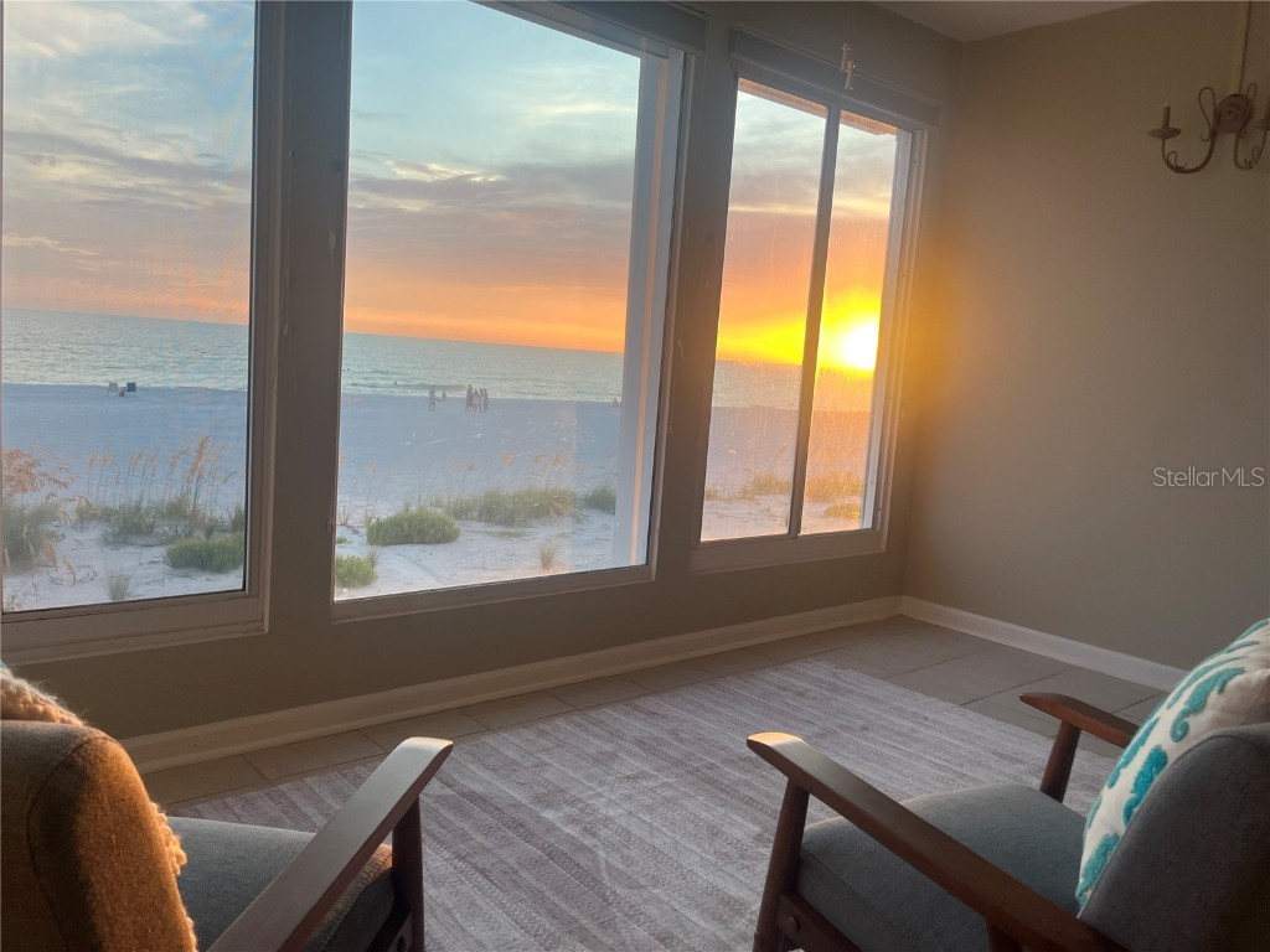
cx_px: 635
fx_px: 954
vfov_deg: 53.1
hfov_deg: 67.3
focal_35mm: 26
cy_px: 476
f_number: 1.6
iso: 64
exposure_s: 1/120
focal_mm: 5.1
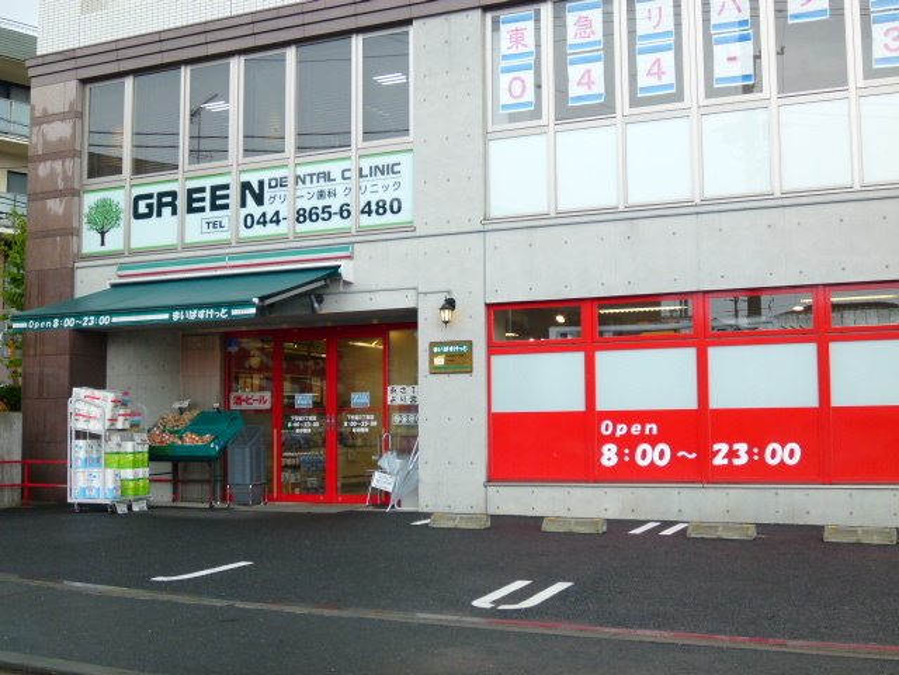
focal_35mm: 41
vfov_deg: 35.1
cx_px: 450
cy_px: 338
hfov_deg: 45.8
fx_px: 1065
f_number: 3.3
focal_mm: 7.4
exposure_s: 1/160
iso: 100
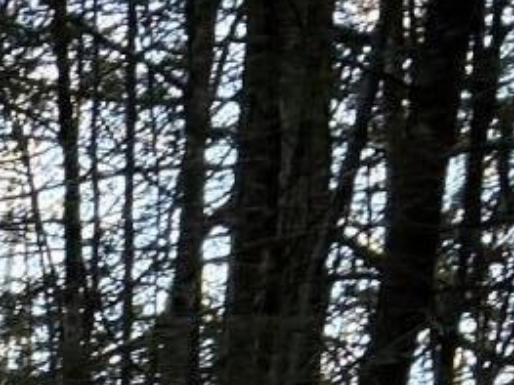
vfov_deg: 6.4
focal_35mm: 198
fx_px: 2939
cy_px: 1391
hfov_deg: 8.2
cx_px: -1110
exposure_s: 1/121
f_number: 1.5
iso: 50
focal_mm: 5.7
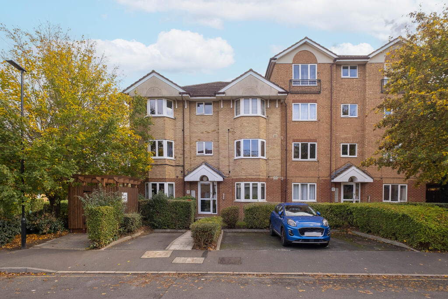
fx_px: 187
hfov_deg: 100.4
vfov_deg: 77.3
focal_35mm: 15
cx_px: 224
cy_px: 150
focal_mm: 10
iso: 320
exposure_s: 1/160
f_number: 7.1
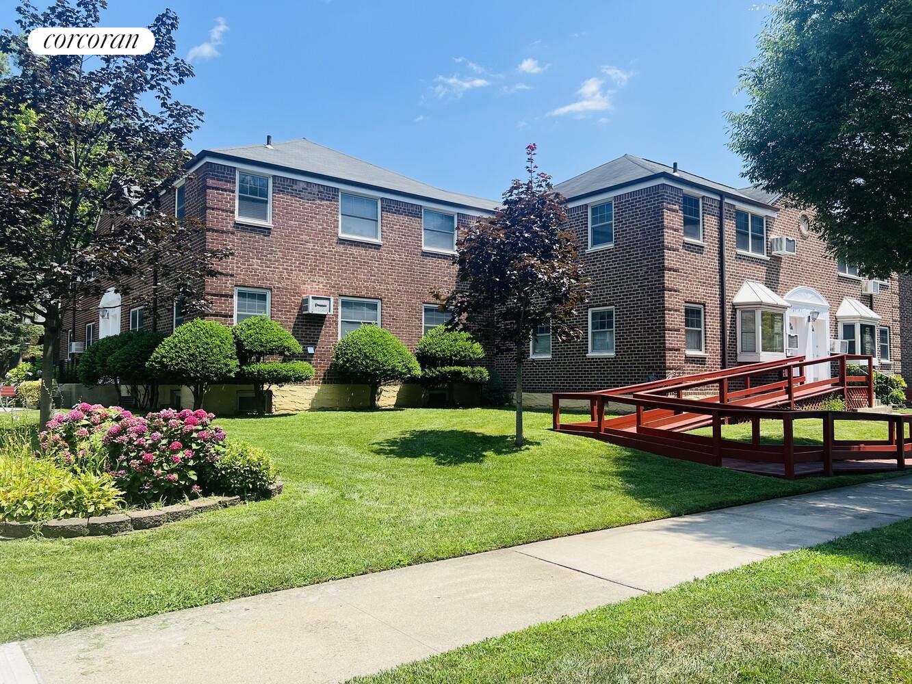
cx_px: 456
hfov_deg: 67.3
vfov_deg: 53.1
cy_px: 342
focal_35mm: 26
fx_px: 685
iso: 50
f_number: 1.5
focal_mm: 5.7
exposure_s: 1/2841
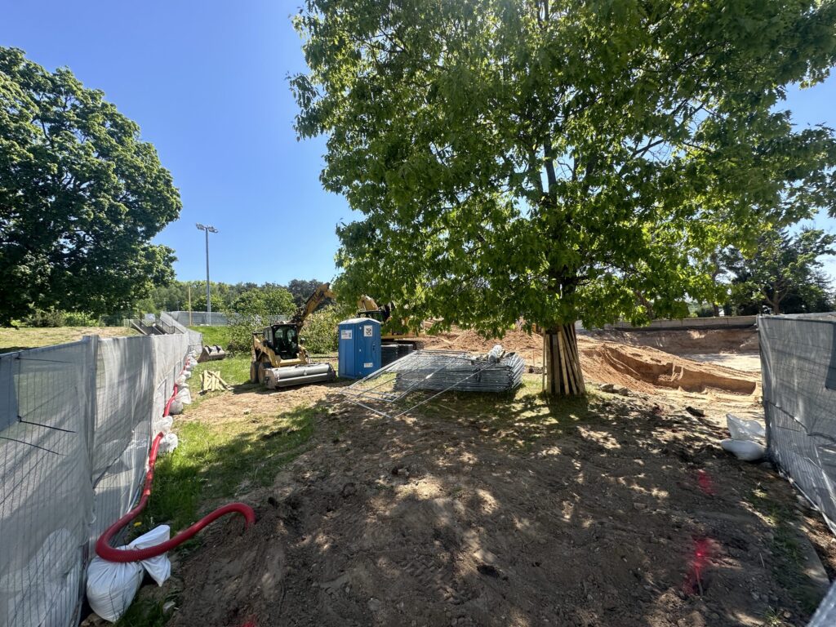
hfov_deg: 102.1
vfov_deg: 85.7
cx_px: 418
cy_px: 314
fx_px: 338
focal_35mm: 14
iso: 40
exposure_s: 1/997
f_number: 2.2
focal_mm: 2.22
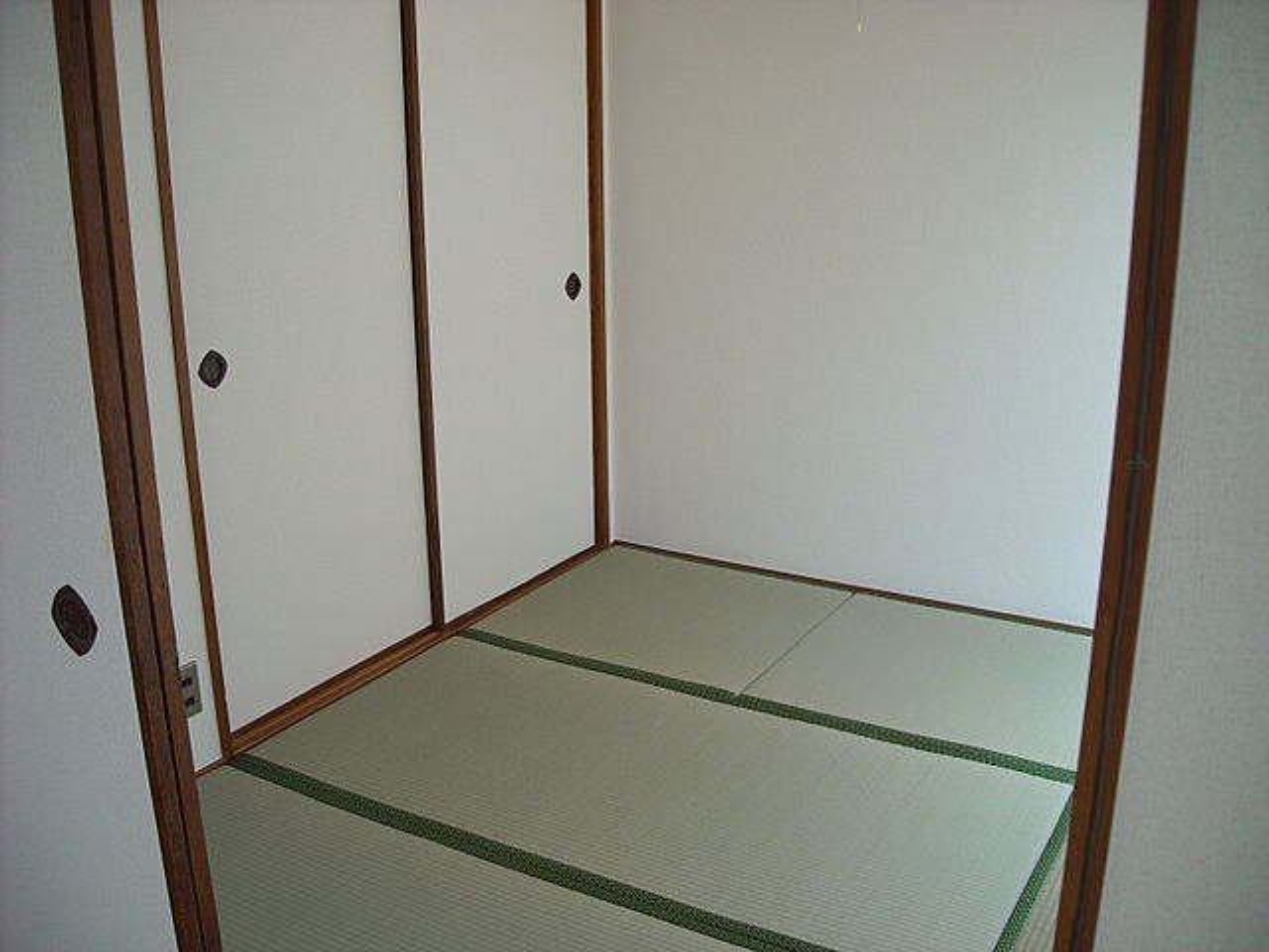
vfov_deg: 40.7
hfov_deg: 52.6
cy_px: 476
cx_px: 634
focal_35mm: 35
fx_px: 1283
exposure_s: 1/60
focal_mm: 5.7
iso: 84
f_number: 2.8
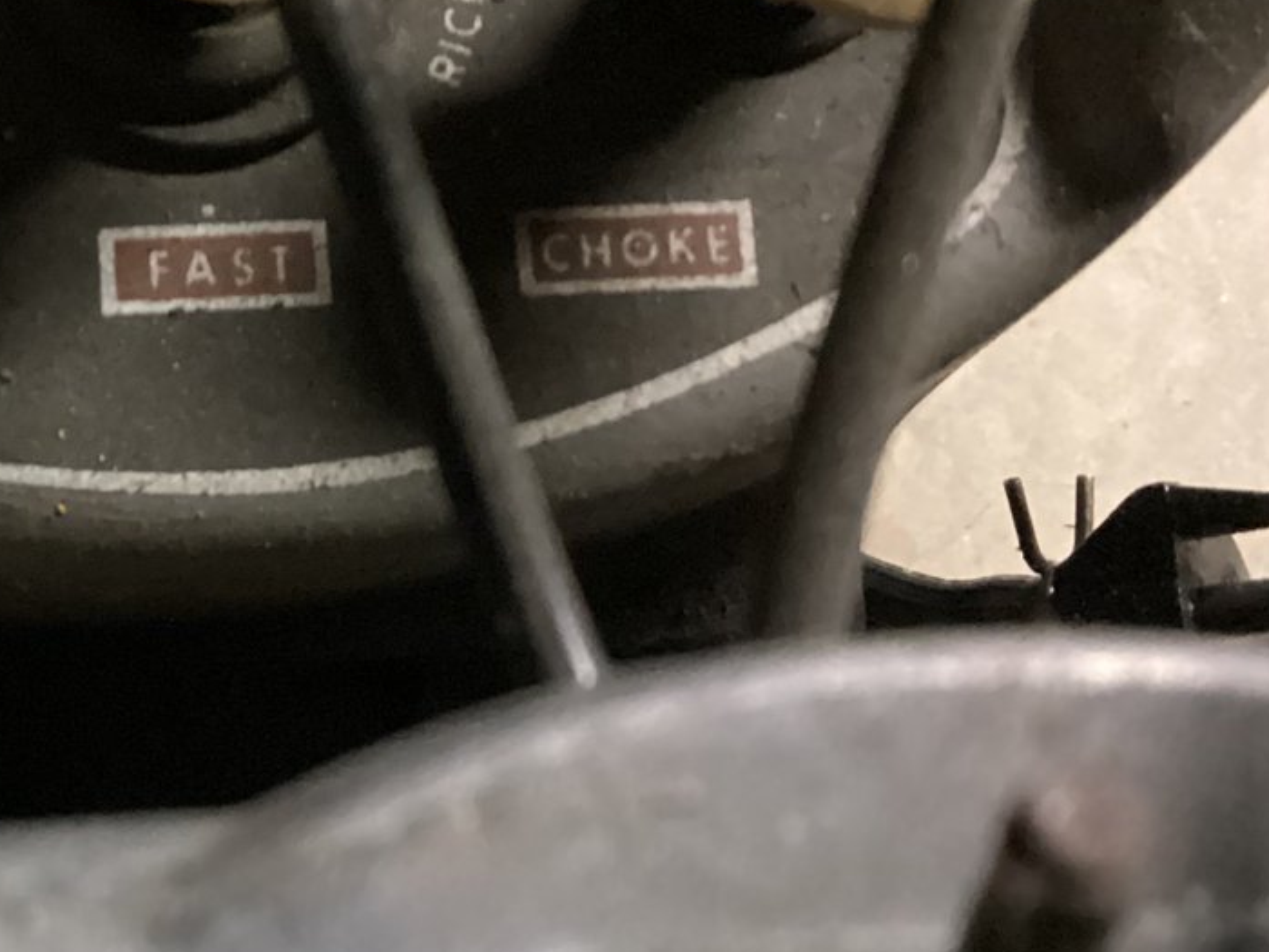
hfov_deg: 27.2
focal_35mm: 67
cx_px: -19
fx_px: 2456
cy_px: 251
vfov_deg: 21.8
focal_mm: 3.3
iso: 800
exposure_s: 1/15
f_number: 2.4
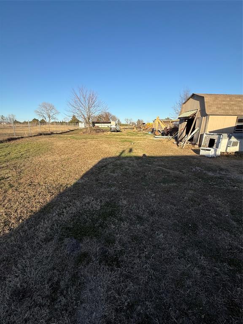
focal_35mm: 14
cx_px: 122
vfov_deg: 102.1
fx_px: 131
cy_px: 162
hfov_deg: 85.7
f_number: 2.2
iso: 50
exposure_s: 1/1312
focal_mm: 2.22
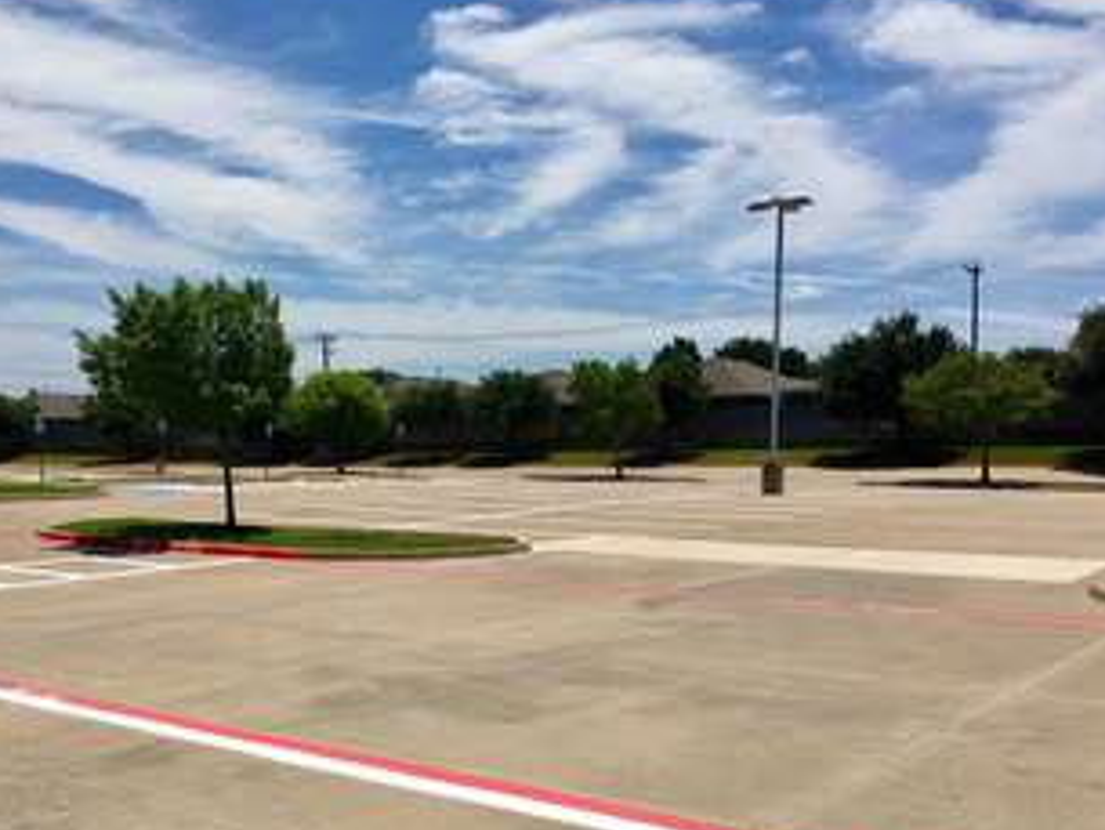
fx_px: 1214
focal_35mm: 38
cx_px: 417
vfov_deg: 37.6
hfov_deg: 48.5
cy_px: 489
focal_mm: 4.15
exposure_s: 1/3344
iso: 25
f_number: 2.2
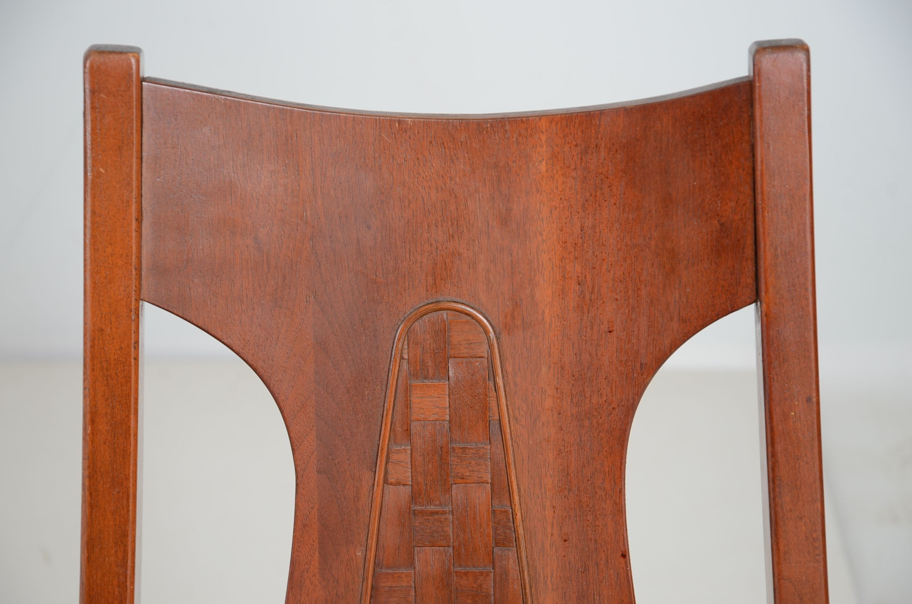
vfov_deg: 10.1
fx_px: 3413
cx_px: 456
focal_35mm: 135
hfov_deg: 15.2
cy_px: 302
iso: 160
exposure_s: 1/60
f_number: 6.3
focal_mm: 90
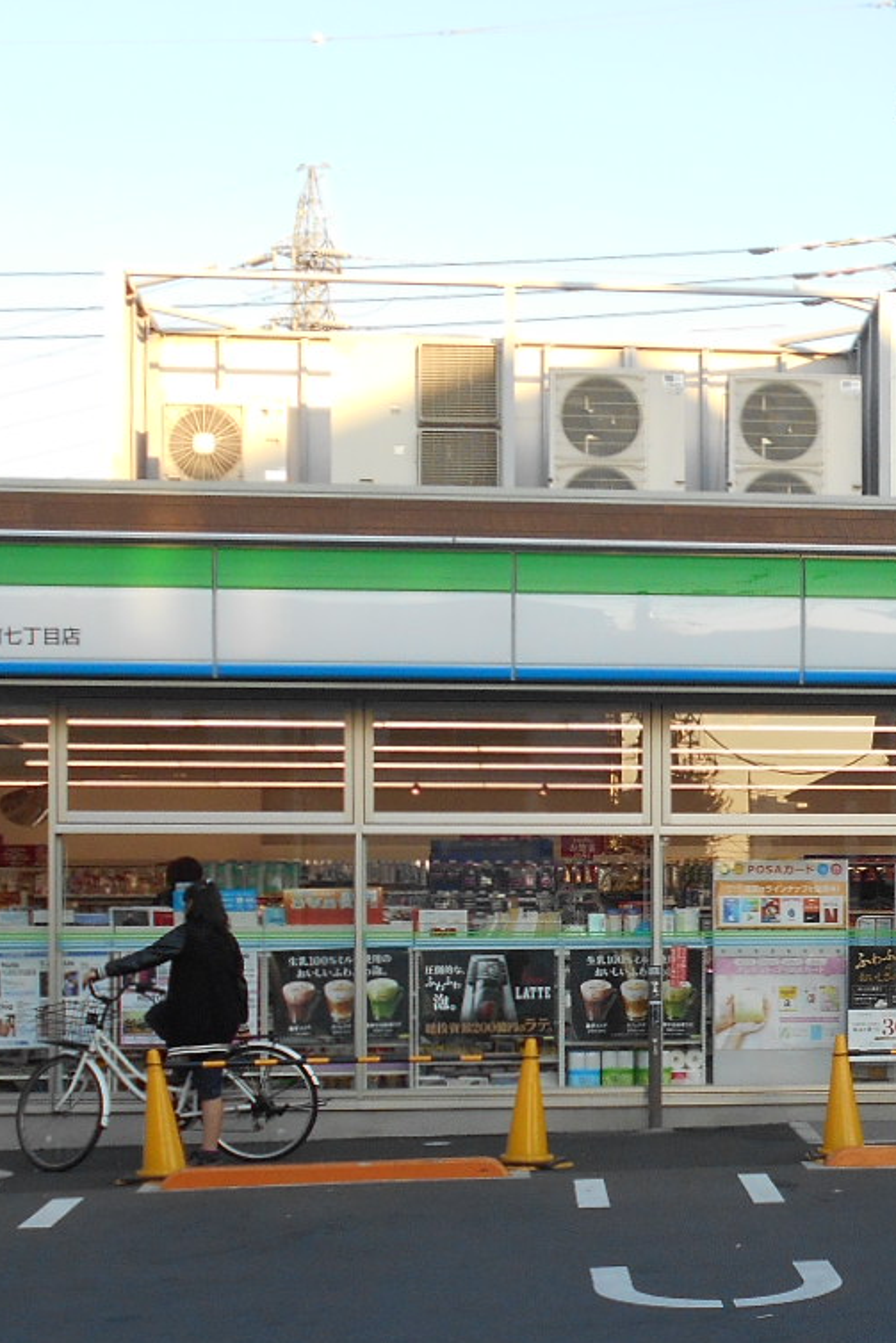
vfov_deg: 26.8
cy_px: 937
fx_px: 2798
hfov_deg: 17.6
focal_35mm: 75
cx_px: 949
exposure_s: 1/250
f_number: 3.6
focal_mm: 5.8
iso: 125
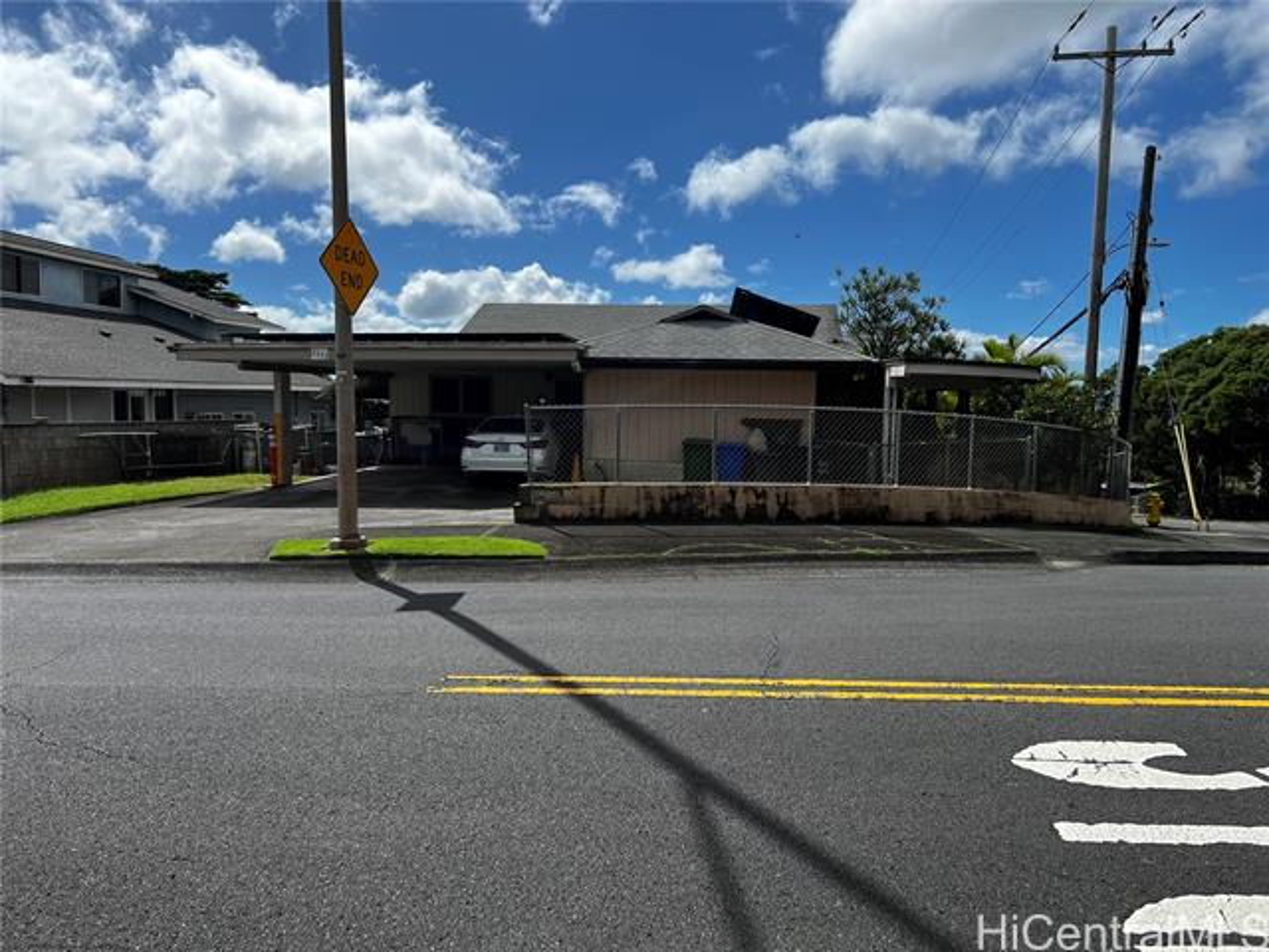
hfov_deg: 67.3
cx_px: 634
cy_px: 476
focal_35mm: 26
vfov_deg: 53.1
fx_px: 953
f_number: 1.5
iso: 50
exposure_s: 1/6993
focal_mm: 5.7
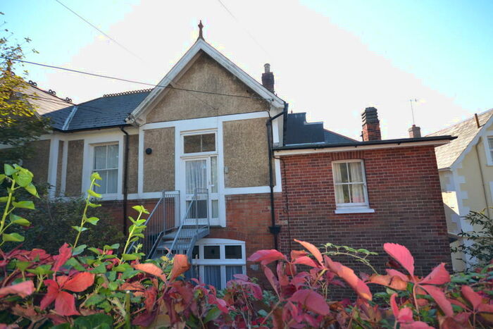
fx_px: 205
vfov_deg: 77.4
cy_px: 164
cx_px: 246
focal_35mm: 15
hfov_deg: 100.4
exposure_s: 1/160
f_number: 4
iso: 100
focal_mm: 10
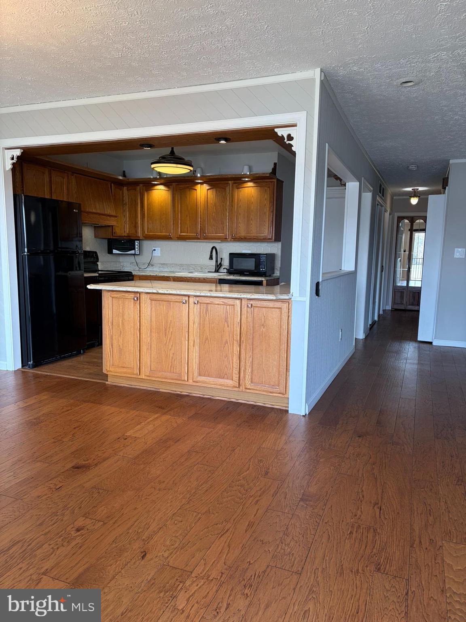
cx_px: 233
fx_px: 467
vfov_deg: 67.3
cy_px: 311
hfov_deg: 53.1
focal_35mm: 26
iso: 64
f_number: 1.6
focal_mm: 5.96
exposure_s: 1/120
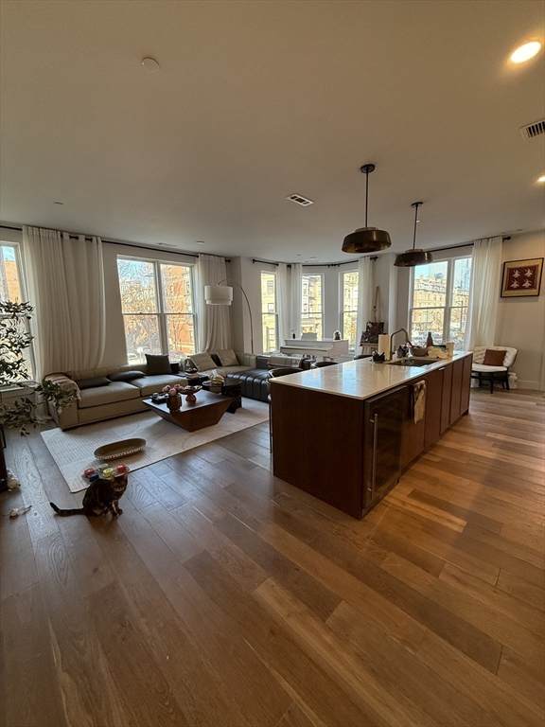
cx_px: 272
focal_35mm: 14
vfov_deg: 102.1
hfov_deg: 85.7
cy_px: 364
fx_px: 294
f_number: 2.2
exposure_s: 1/120
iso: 160
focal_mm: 2.22
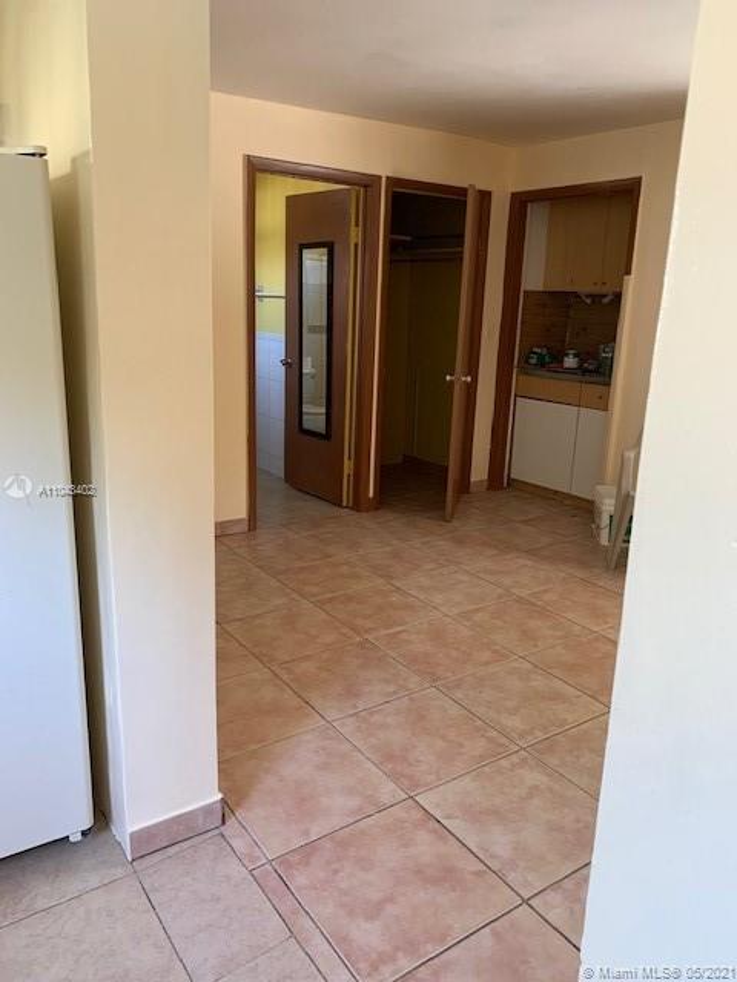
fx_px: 738
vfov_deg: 67.3
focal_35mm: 26
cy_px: 491
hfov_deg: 53.1
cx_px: 368
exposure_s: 1/62
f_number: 1.8
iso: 100
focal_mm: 4.25
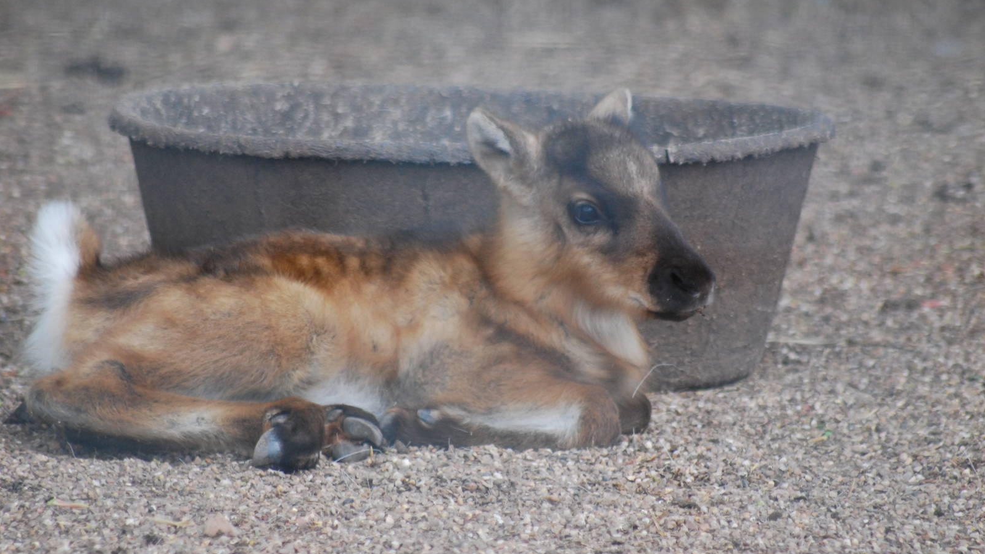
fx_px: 12353
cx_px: 492
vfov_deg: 2.6
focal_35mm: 473
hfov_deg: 4.6
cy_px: 269
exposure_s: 1/500
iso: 900
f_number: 5.6
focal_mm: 300
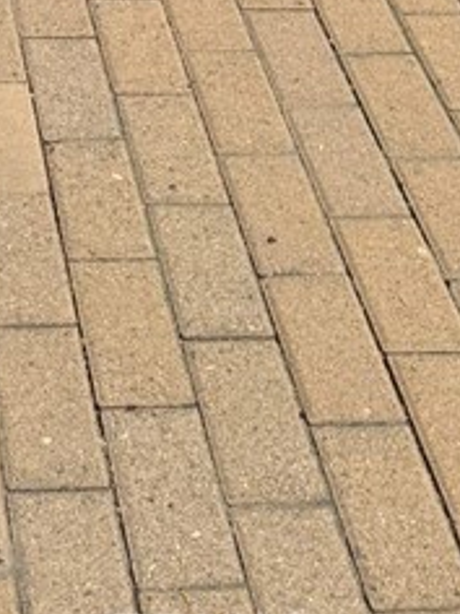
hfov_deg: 13.8
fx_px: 1843
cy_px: -658
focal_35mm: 104
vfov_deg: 15.0
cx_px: -117
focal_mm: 6.76
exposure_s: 1/6410
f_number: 1.78
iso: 80
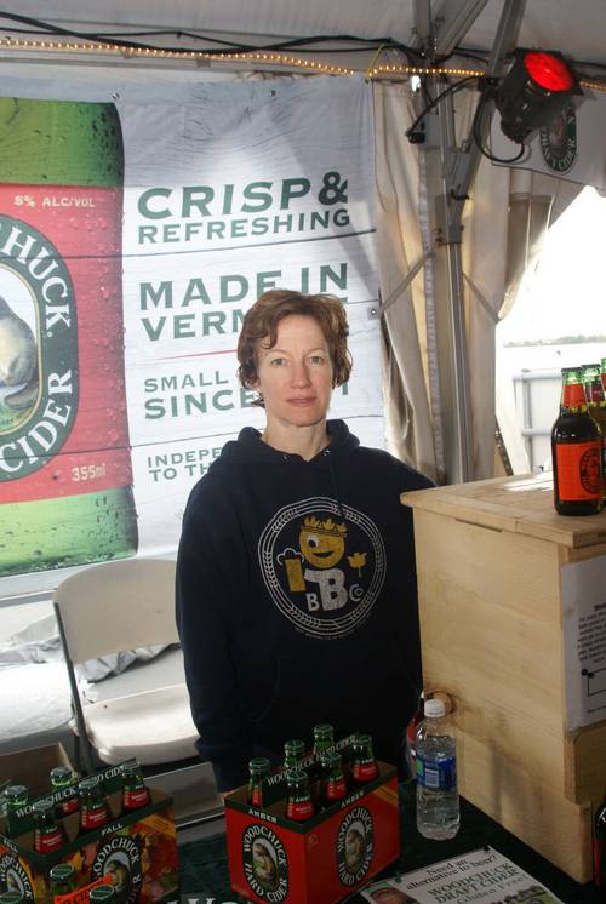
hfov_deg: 37.0
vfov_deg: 53.1
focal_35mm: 36
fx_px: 906
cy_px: 452
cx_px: 303
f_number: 8
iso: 400
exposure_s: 1/80
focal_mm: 24
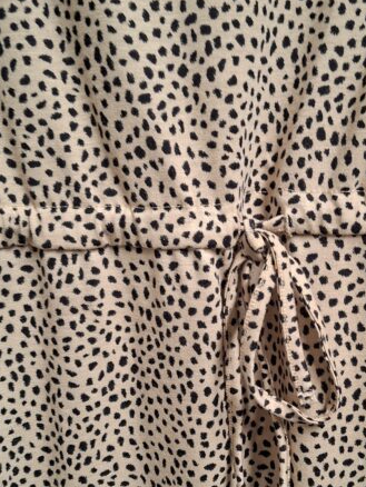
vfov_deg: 44.5
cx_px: 227
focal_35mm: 42
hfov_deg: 34.2
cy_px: 292
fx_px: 592
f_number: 1.8
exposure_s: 1/33
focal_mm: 5.54
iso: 250
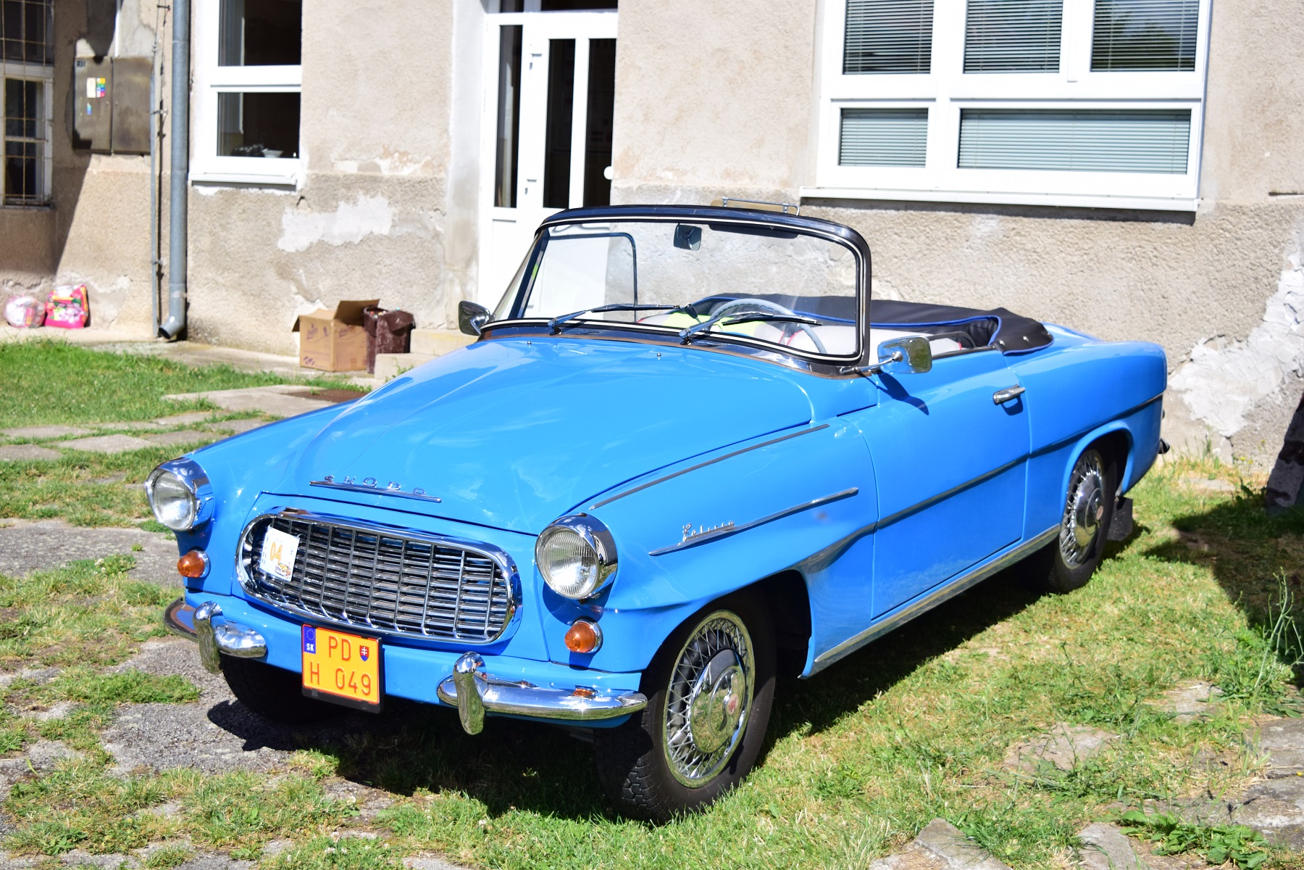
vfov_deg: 26.5
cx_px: 652
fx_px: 1847
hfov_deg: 38.9
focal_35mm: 51
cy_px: 435
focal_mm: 34
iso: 250
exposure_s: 1/2500
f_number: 5
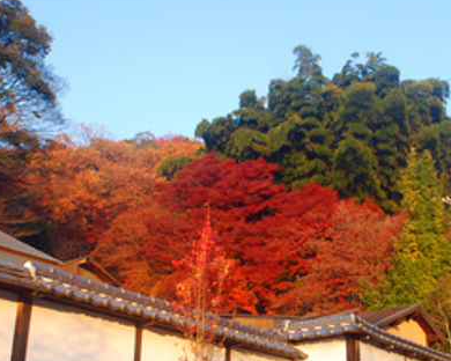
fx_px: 627
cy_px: 234
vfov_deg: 31.9
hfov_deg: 39.2
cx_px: 290
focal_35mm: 47
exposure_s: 1/125
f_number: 5.6
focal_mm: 20
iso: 200
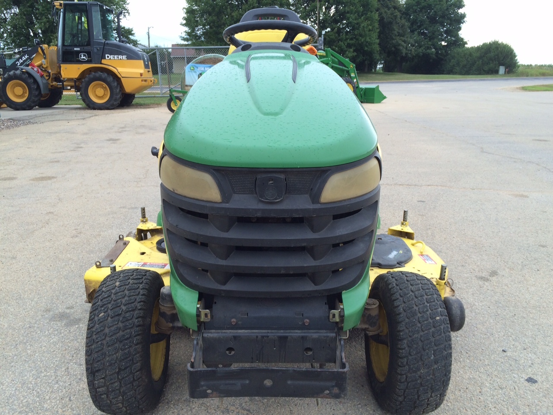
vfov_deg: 48.2
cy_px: 208
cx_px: 276
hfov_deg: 61.7
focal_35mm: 29
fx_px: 463
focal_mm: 4.15
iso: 32
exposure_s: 1/191
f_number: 2.2
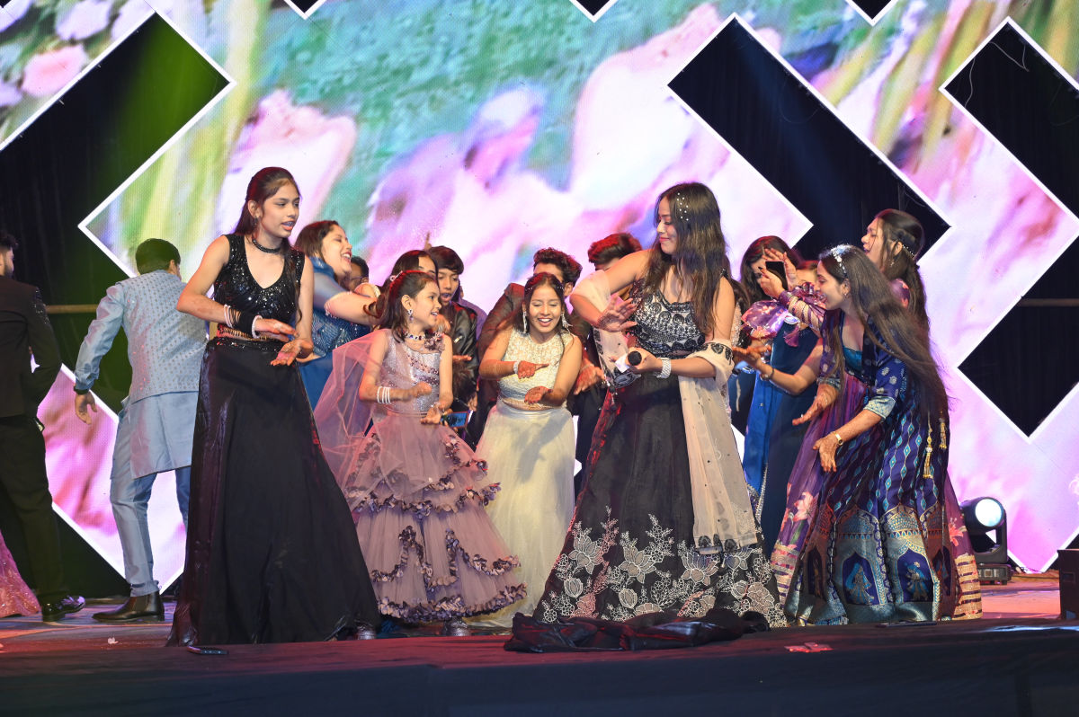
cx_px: 540
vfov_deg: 27.5
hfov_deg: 40.4
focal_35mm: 49
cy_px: 358
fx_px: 1467
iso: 640
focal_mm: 49
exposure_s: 1/200
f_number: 4
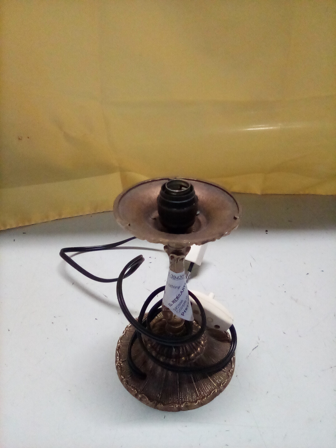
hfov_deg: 49.7
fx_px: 362
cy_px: 224
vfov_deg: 63.4
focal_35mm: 28
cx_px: 168
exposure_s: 1/25
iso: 229
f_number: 2.2
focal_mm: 2.27
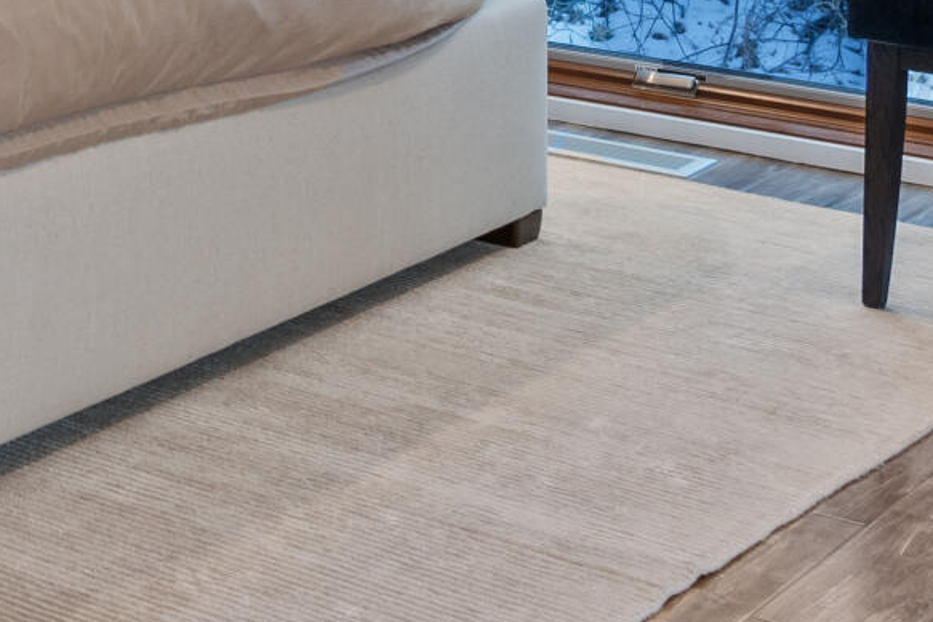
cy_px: -505
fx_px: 2670
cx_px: -307
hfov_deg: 18.4
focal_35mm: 103
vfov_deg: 12.2
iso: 100
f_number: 7.1
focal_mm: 20
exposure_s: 1.3
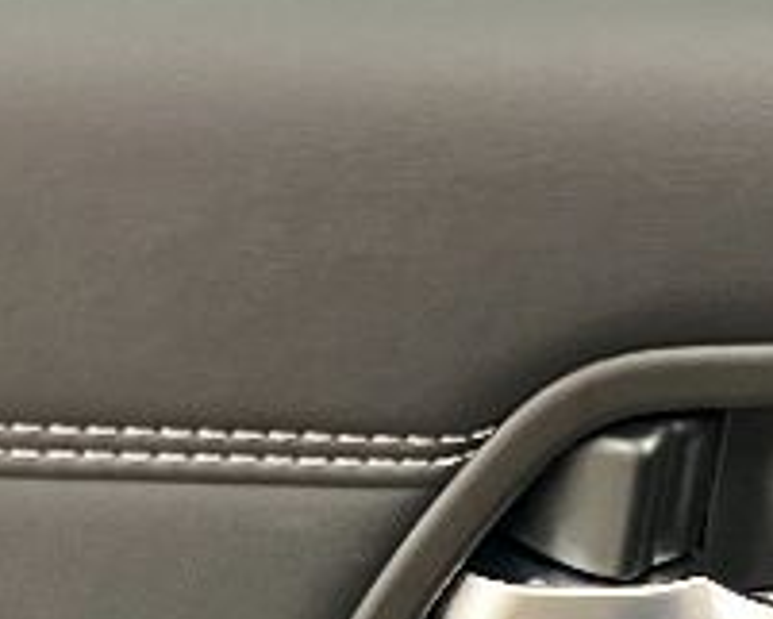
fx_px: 2953
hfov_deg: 14.9
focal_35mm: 129
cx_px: 392
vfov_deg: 11.0
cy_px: 1173
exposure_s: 1/40
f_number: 1.5
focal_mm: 5.7
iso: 500
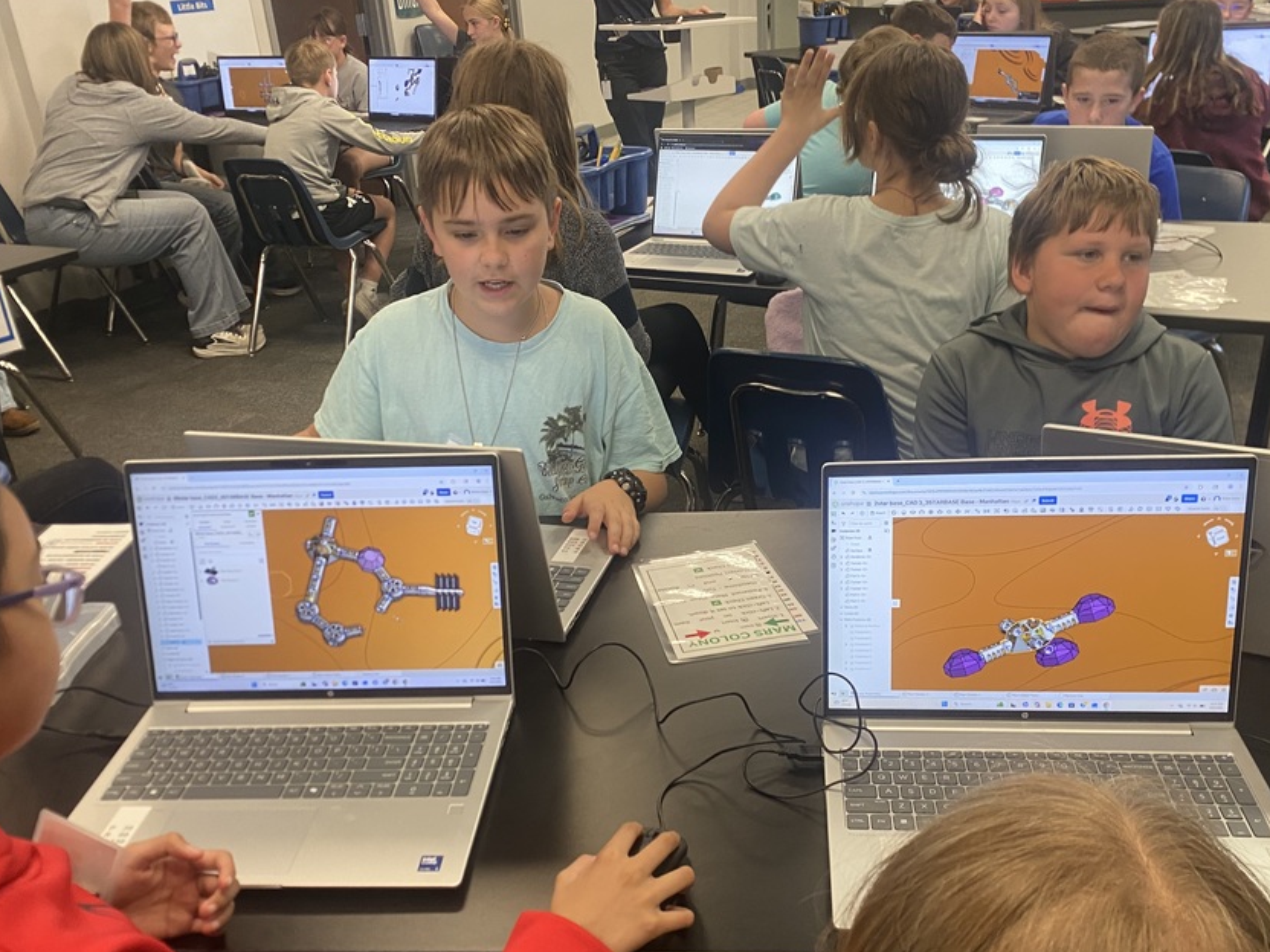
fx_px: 1174
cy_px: 571
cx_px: 673
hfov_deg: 56.8
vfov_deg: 43.9
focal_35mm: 32
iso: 200
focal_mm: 4.25
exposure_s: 1/60
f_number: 1.8
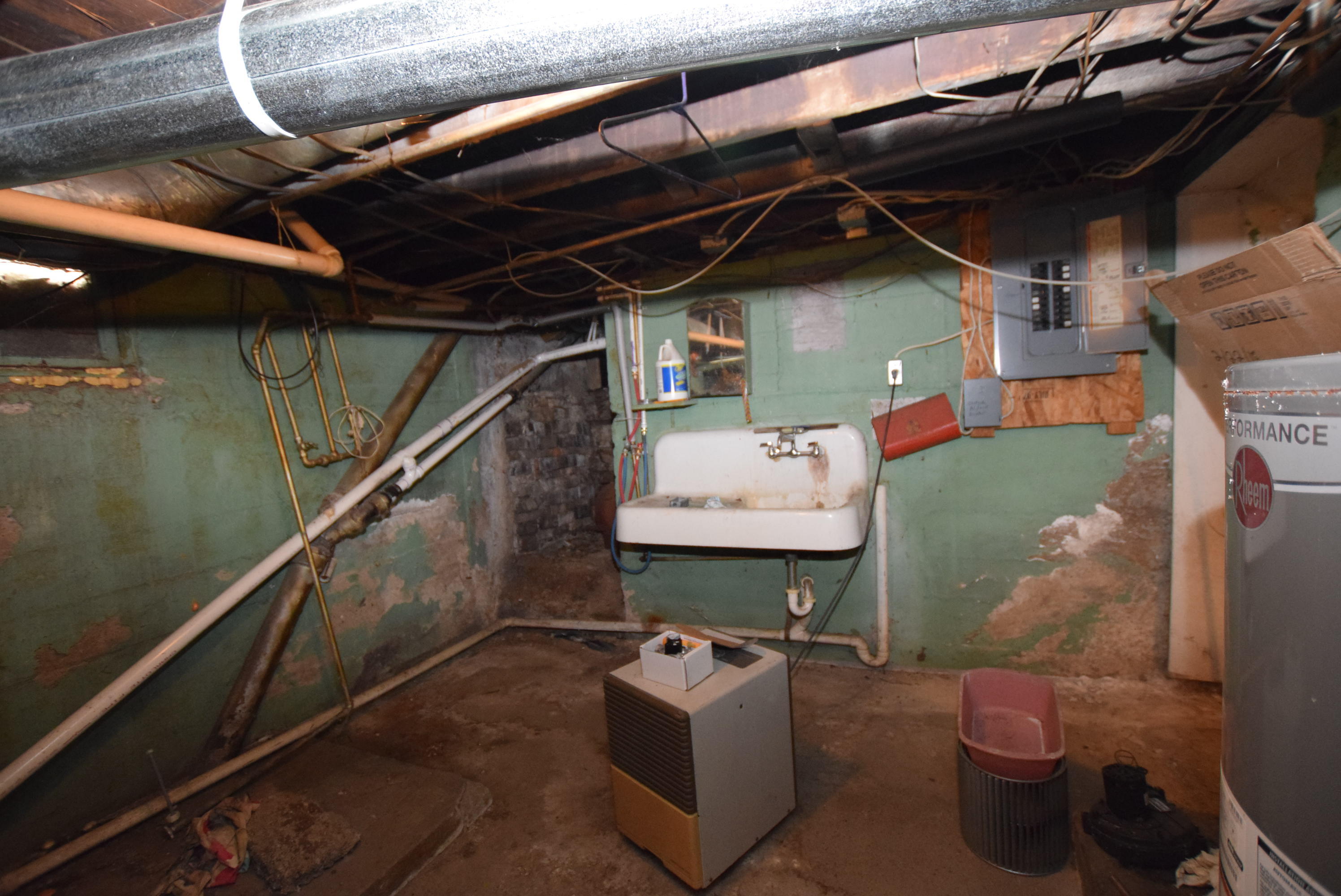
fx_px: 559
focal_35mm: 15
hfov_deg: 100.3
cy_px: 448
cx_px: 670
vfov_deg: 77.4
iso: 3200
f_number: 3.5
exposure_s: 1/60
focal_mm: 10
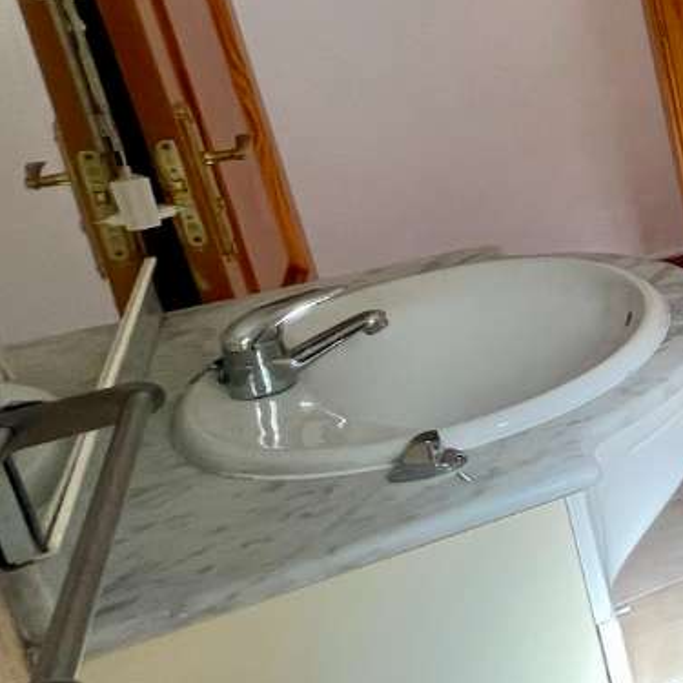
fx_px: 1027
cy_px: 141
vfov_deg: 35.6
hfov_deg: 20.0
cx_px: 1335
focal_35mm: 46
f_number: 1.8
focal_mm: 1.57
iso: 50
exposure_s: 1/99
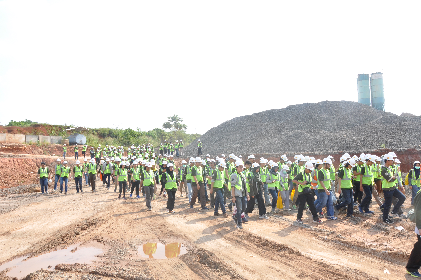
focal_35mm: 27
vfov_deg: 47.8
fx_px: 315
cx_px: 210
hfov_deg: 67.4
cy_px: 140
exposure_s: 1/100
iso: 400
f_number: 14
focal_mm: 18
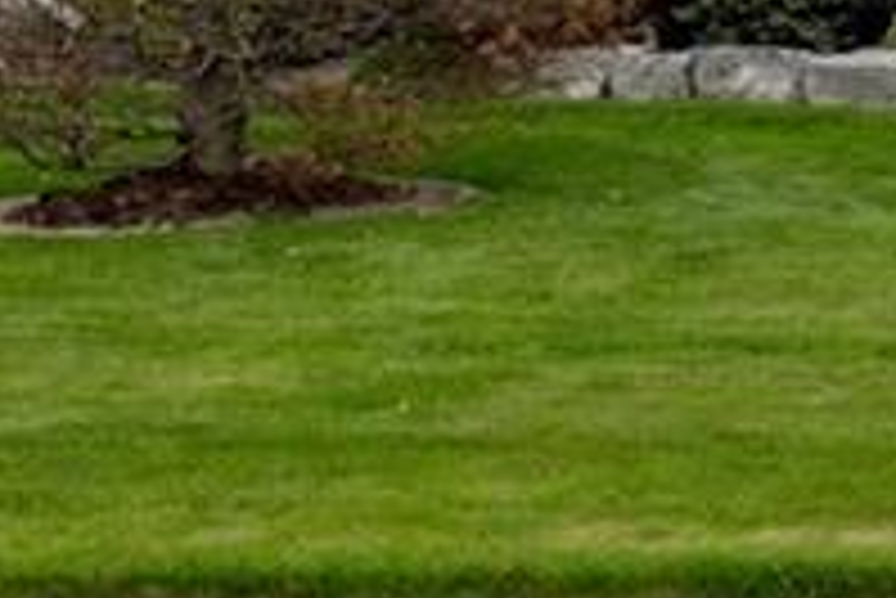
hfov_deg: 11.6
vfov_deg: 8.4
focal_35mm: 154
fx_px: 3836
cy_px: -670
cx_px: 1932
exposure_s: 1/200
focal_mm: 20
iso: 200
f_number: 9
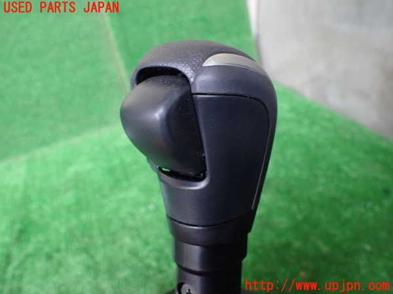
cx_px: 196
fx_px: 341
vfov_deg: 46.8
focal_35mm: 30
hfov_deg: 60.0
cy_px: 147
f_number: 2.3
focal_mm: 5.4
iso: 800
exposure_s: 1/80
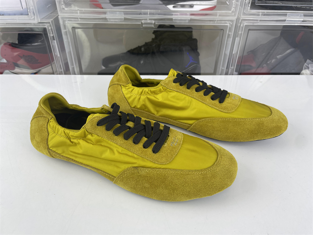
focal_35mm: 26
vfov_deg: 53.1
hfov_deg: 67.3
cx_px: 156
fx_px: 235
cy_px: 118
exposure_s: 1/175
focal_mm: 4.2
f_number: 1.6
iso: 32
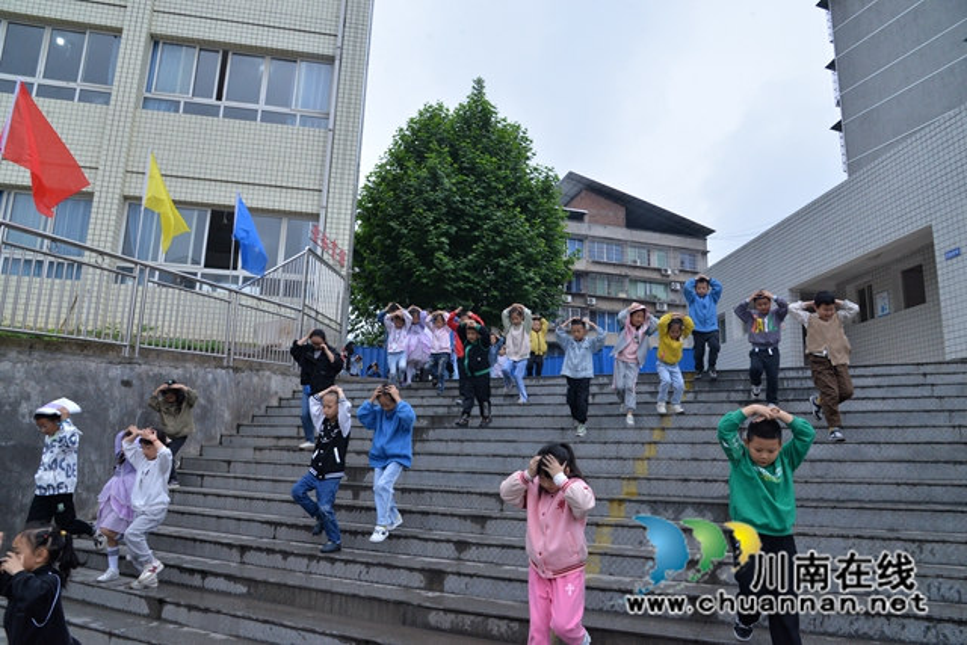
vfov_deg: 53.2
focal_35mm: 24
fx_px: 645
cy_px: 322
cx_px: 484
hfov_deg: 73.7
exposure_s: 1/500
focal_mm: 24
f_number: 11
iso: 1250
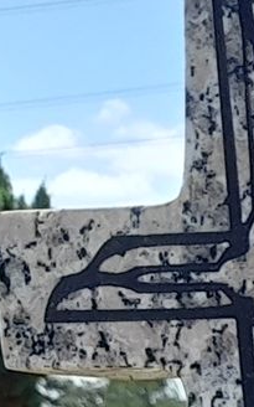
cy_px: 955
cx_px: 1208
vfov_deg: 8.5
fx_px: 2503
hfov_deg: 4.9
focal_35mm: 226
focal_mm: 4.6
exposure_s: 1/399
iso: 20
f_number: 2
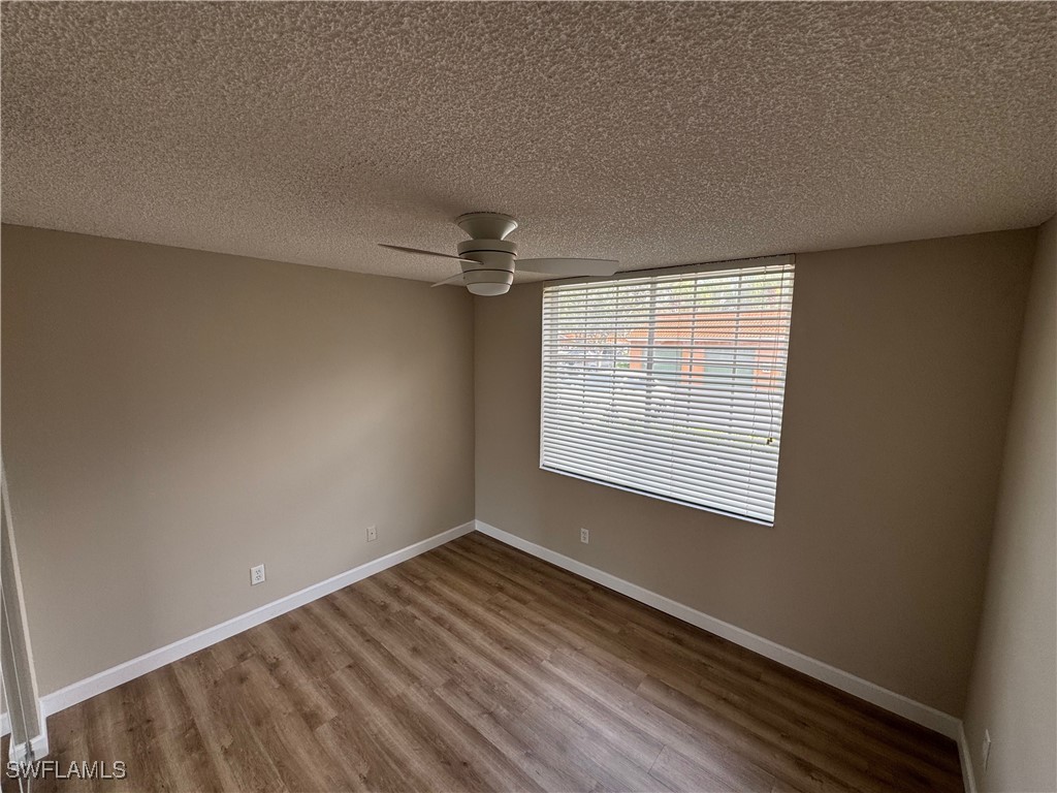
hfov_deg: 102.1
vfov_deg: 85.7
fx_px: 427
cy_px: 396
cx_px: 528
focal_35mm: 14
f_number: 2.2
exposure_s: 1/166
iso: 40
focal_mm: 2.22
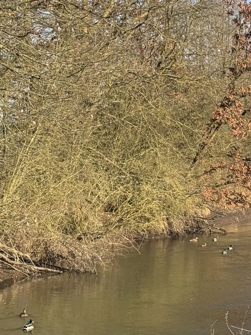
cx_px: 265
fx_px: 1063
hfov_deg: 13.2
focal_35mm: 110
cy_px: 185
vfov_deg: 17.9
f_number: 1.78
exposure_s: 1/2110
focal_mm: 6.76
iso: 64
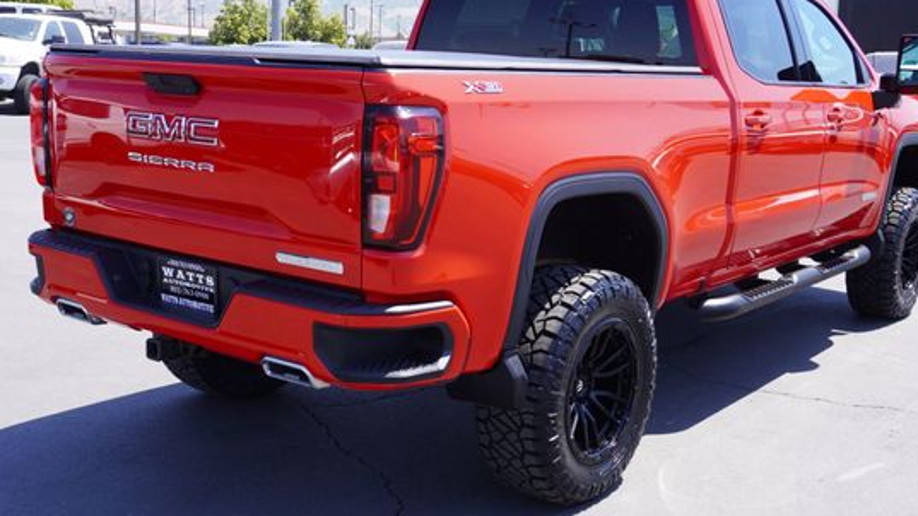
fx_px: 1095
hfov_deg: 45.5
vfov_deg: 26.5
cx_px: 465
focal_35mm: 45
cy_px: 253
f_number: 8
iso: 100
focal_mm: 24
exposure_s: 1/100
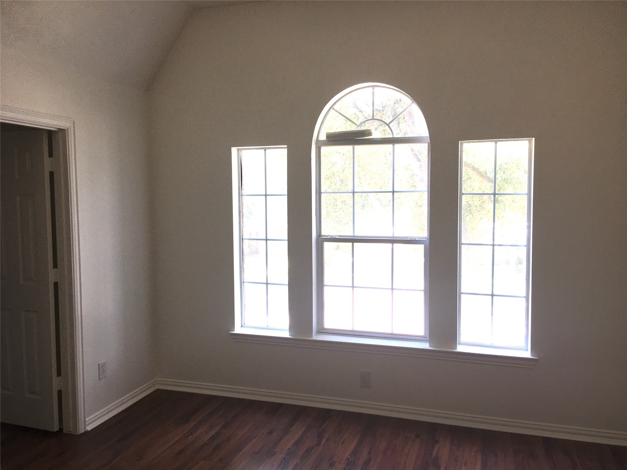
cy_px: 235
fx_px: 525
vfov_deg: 48.2
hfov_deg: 61.7
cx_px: 314
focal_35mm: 29
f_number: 2.2
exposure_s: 1/120
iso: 40
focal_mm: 4.15
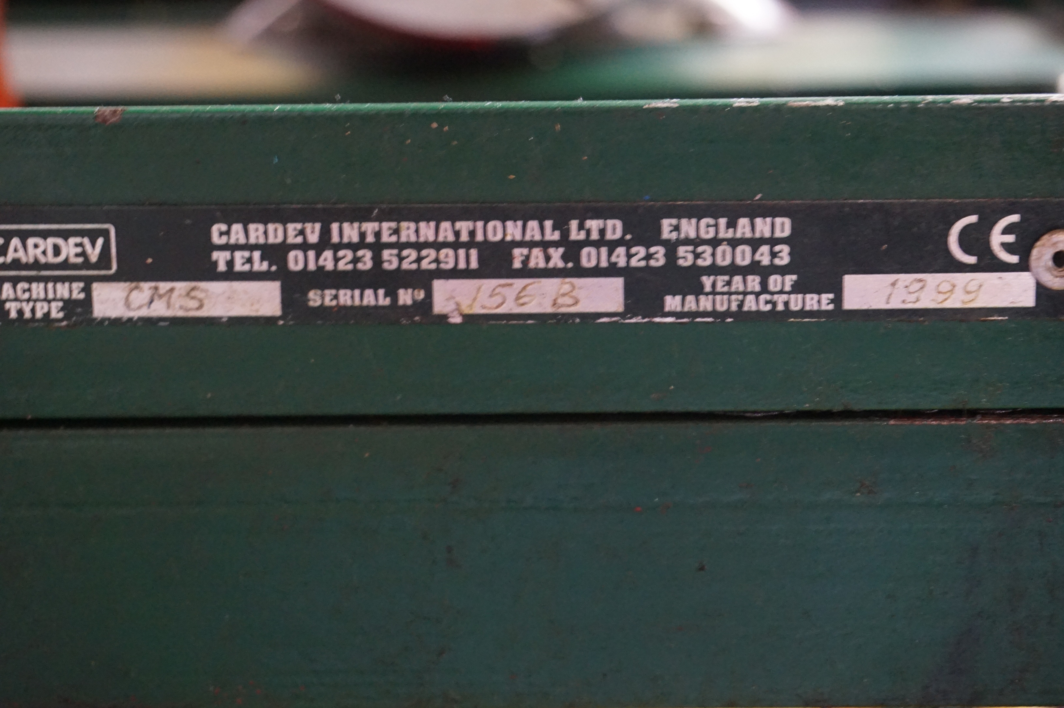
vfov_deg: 20.6
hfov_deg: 30.5
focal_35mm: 66
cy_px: 354
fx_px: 1949
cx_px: 532
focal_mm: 44
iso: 3200
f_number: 5.6
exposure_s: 1/10
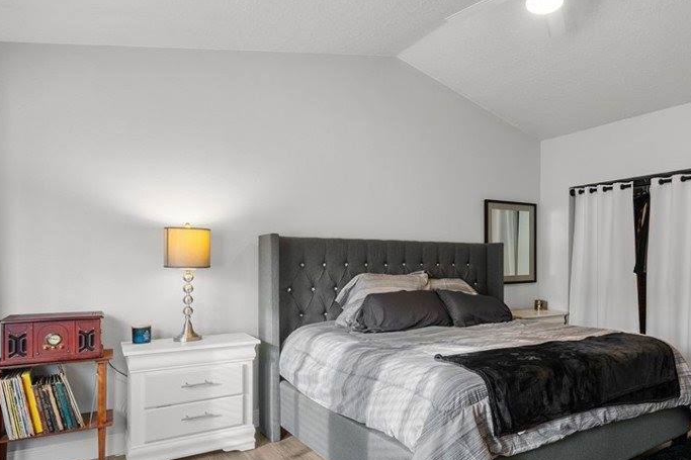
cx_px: 488
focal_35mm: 24
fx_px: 461
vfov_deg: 53.0
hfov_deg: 70.5
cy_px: 260
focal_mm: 16
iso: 200
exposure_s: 1.3
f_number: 9
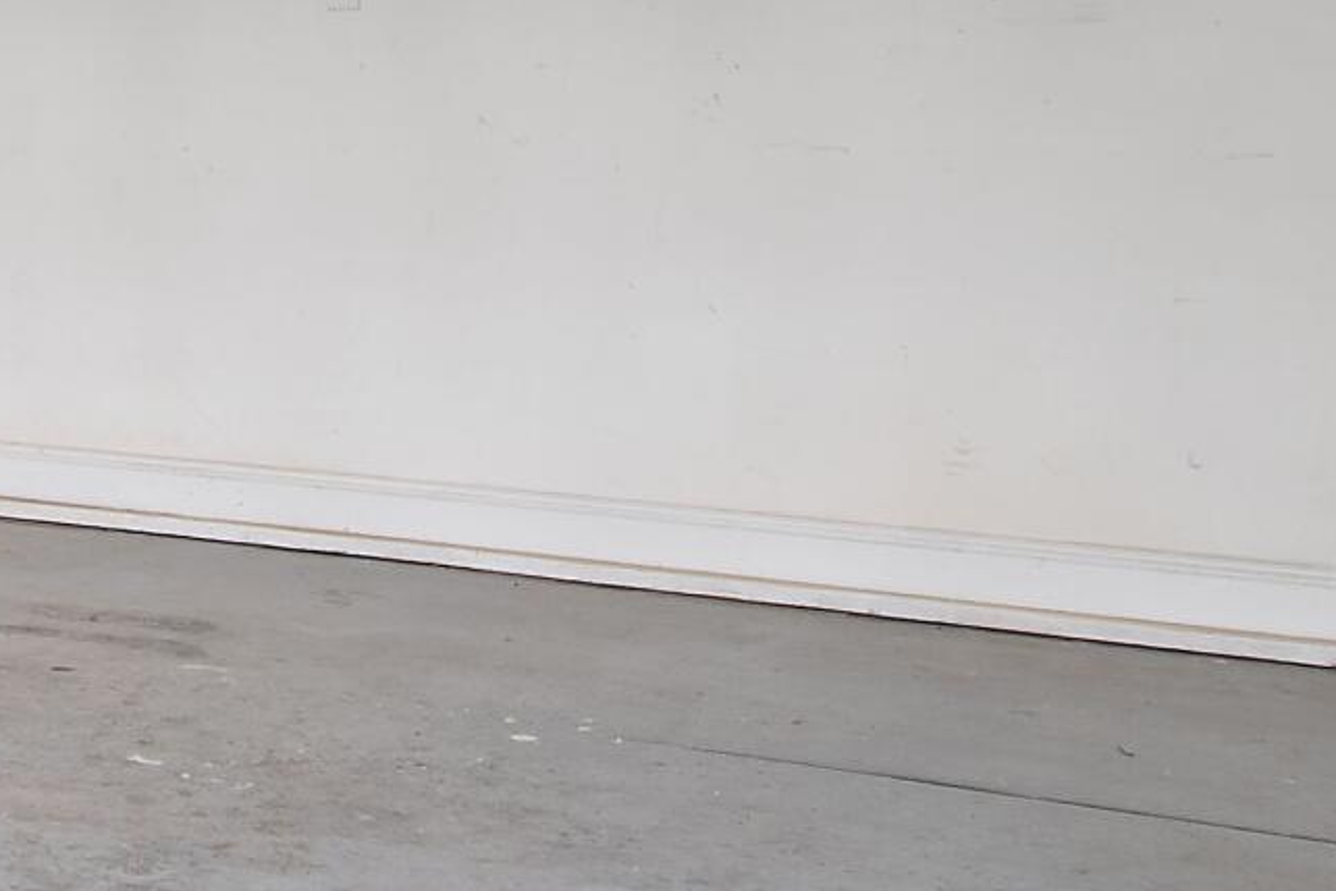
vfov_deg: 19.1
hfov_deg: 23.9
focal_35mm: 70
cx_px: -563
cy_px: 60
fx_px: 2598
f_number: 4.5
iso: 100
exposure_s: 1
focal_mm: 10
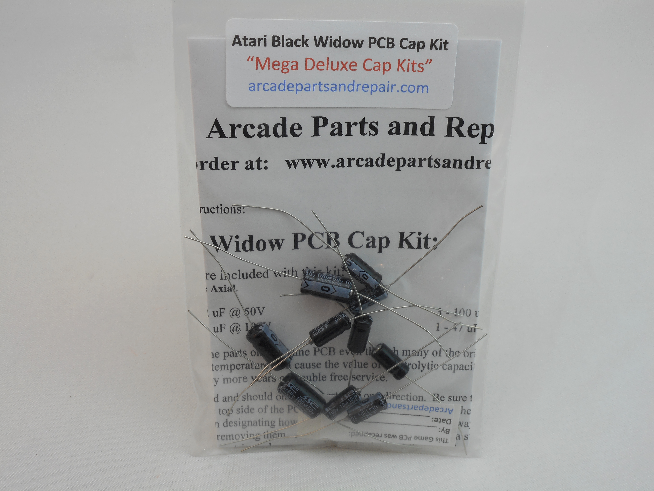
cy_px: 246
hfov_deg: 37.5
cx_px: 327
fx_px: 964
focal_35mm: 51
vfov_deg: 28.6
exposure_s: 1/30
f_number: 4.9
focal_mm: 9.1
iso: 80
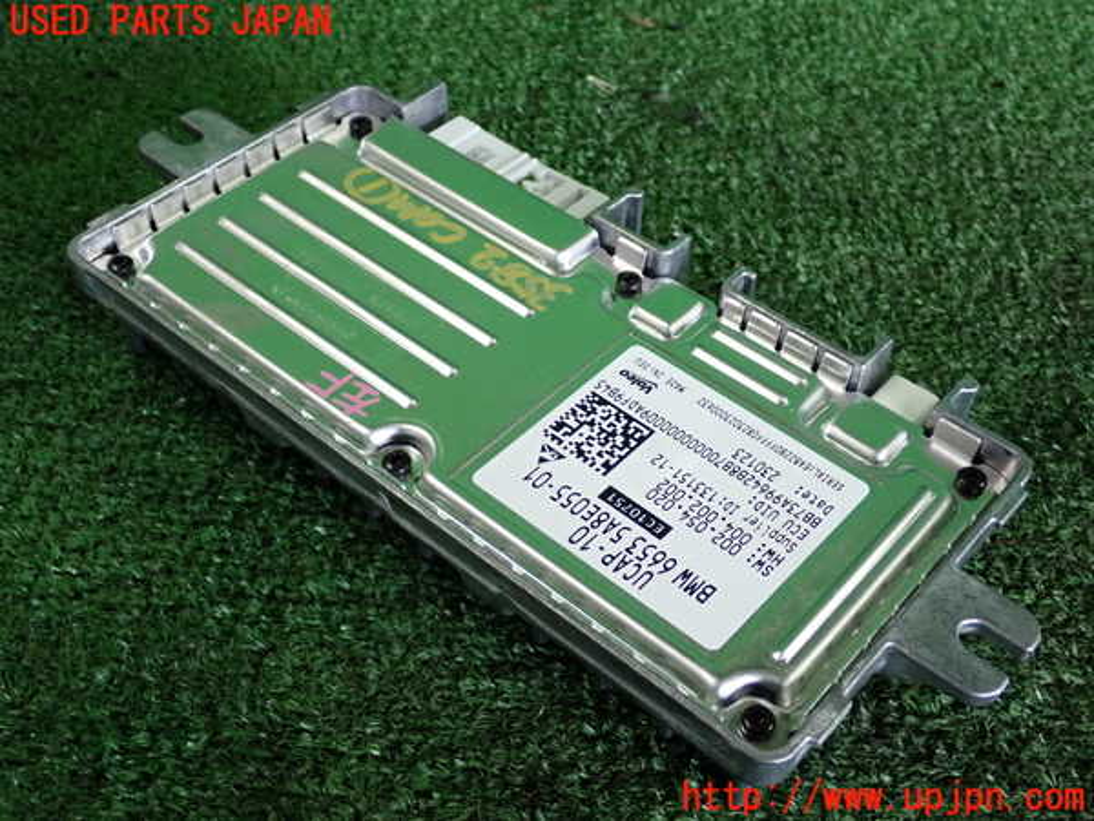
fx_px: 1391
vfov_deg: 32.9
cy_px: 410
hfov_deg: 42.9
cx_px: 547
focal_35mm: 44
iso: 500
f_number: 2.9
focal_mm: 7.84
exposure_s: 1/125
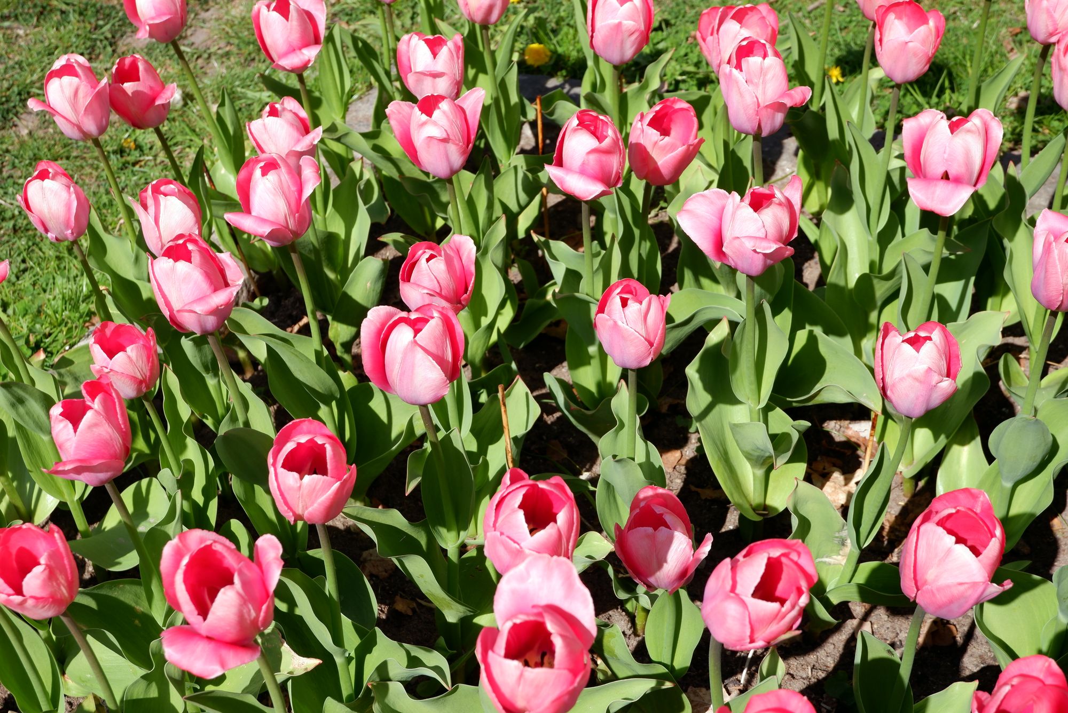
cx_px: 534
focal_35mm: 54
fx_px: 1603
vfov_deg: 25.1
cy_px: 356
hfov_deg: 36.9
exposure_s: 1/400
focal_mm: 36.3
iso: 200
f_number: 8
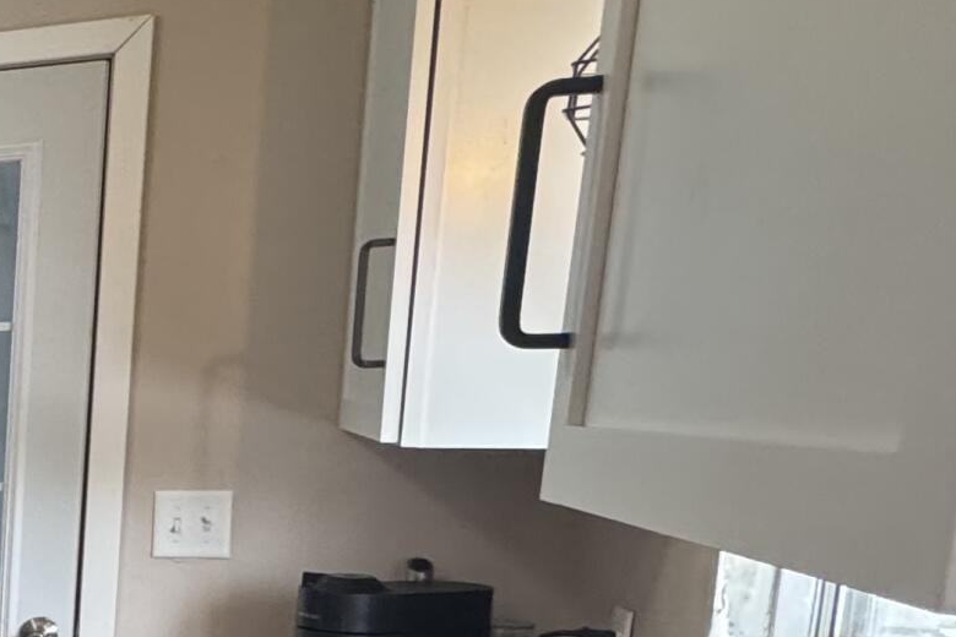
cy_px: 605
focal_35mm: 56
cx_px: -629
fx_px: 1487
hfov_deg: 23.9
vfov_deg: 23.4
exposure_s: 1/120
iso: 320
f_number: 2.2
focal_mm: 2.22
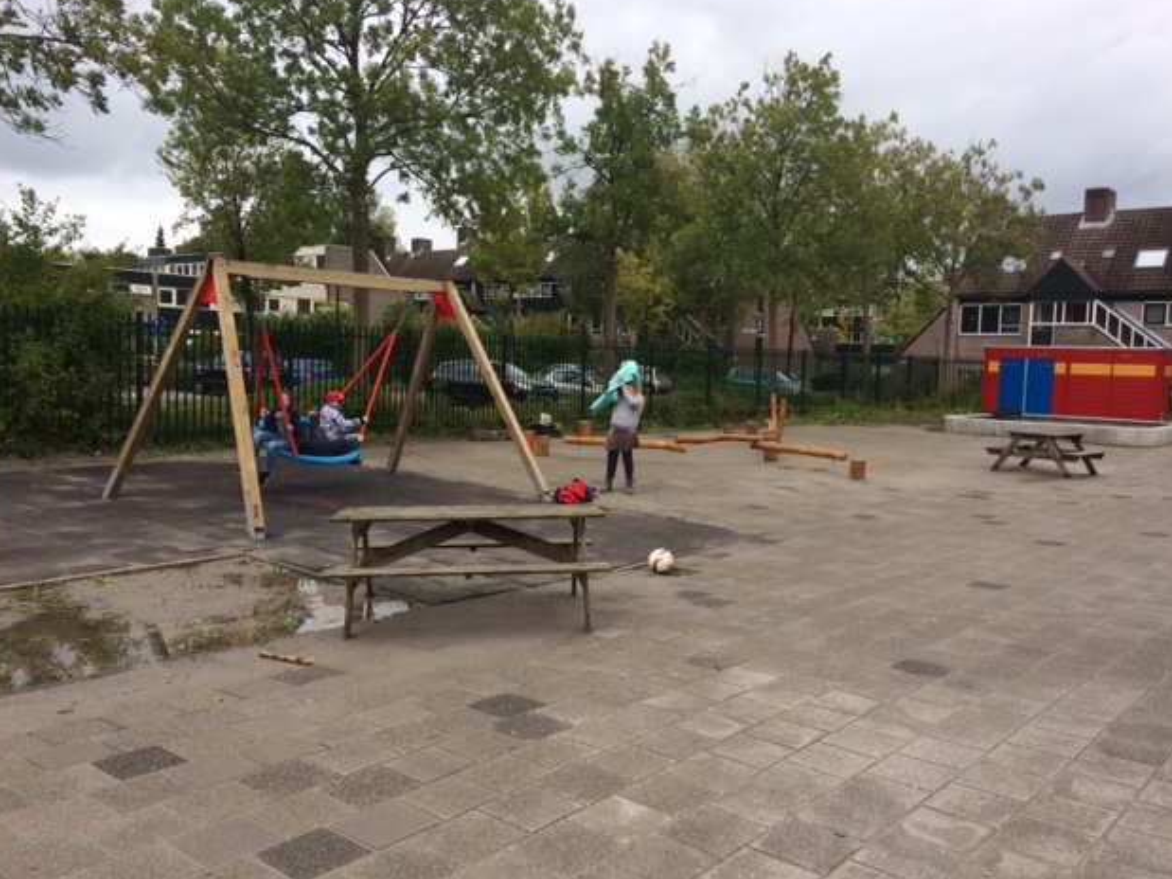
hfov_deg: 60.0
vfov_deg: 46.8
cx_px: 587
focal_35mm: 30
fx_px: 1016
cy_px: 426
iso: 32
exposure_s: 1/805
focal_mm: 4.15
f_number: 2.2
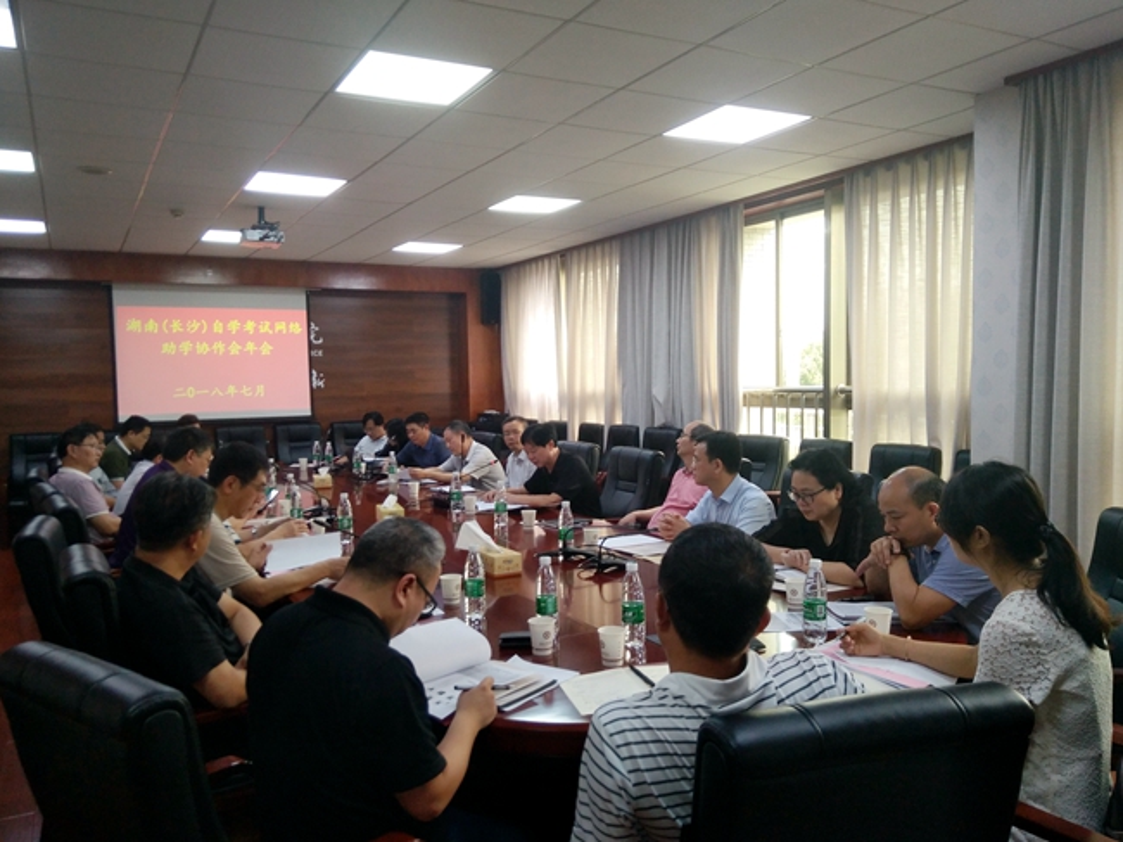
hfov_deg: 79.0
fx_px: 681
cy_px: 421
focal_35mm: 21
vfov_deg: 63.4
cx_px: 562
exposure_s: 1/33.3
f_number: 2.2
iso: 77
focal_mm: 3.66
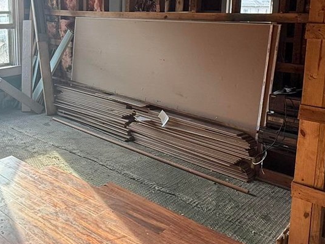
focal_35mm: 40
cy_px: 67
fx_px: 375
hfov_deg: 46.1
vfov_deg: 35.3
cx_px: 109
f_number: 2.2
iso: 64
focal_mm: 2.22
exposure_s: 1/99
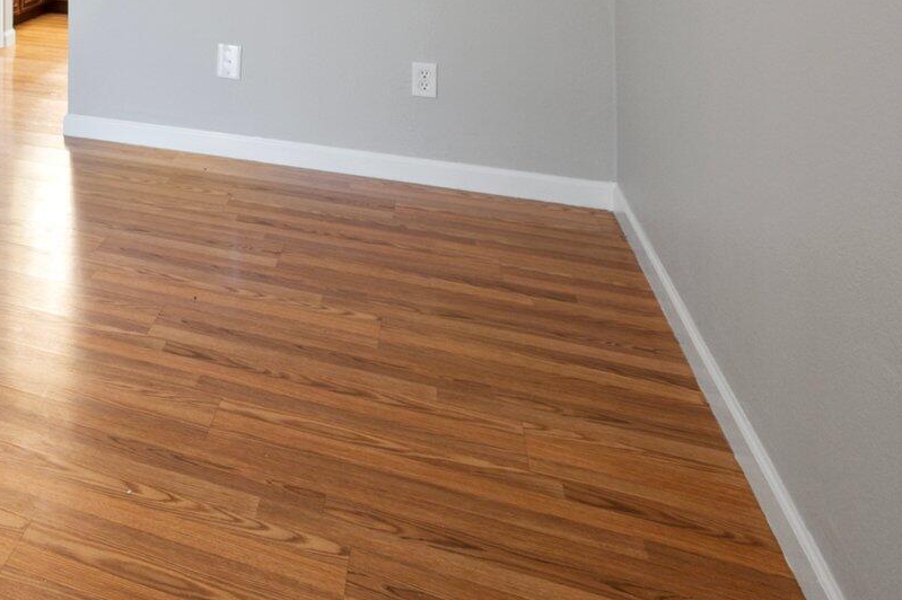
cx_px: -224
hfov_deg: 35.3
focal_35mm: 41
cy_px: -120
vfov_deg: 28.4
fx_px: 1027
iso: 320
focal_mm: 16
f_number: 8
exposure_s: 1/4
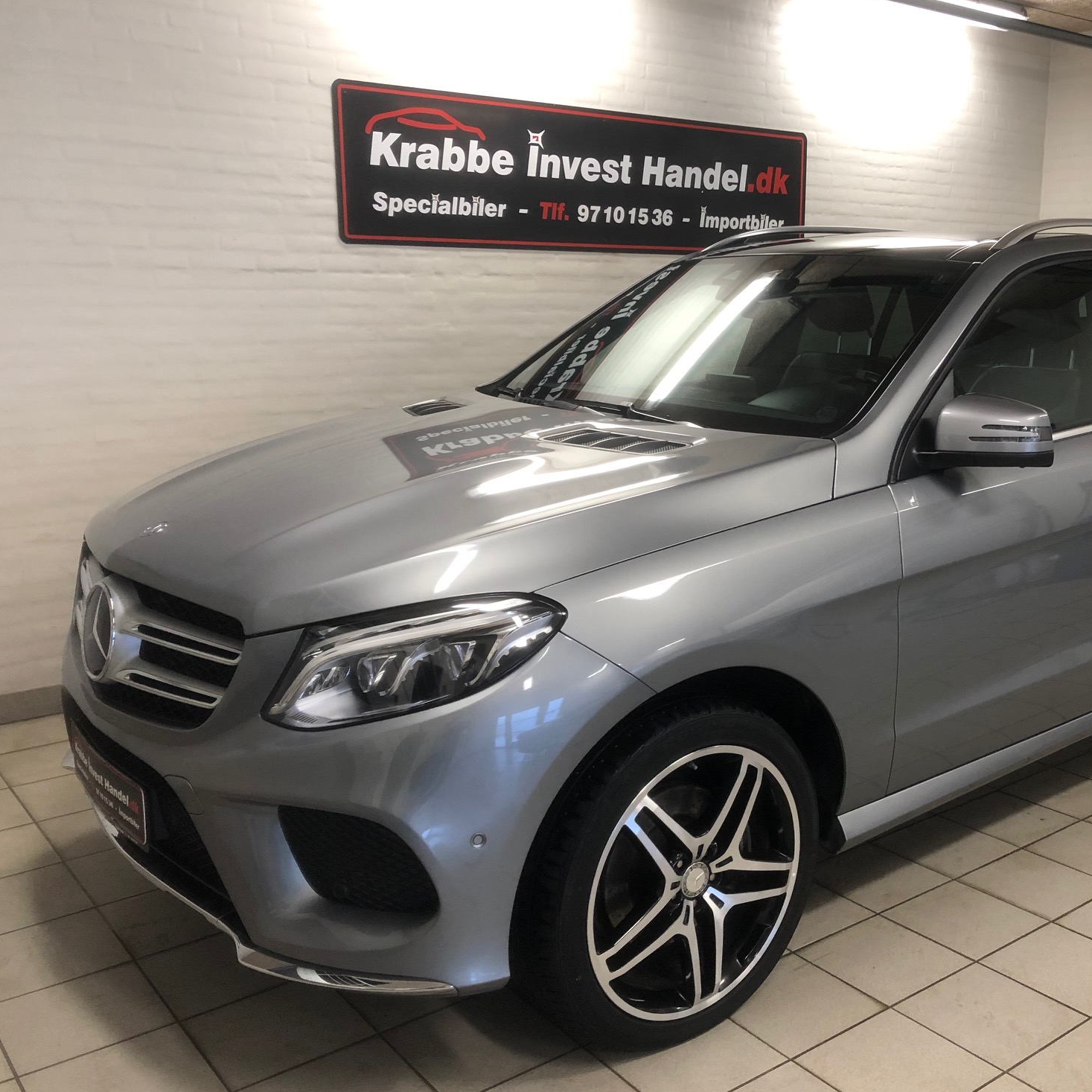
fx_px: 1213
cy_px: 558
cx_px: 705
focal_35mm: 34
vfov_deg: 48.4
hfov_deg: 47.8
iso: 40
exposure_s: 1/25
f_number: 1.8
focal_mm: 3.99
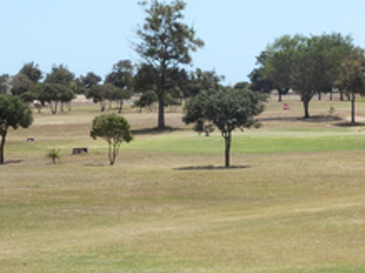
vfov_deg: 9.3
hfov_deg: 12.3
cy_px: 131
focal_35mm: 160
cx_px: 283
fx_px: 1686
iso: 100
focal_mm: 10.7
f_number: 8
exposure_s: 1/200
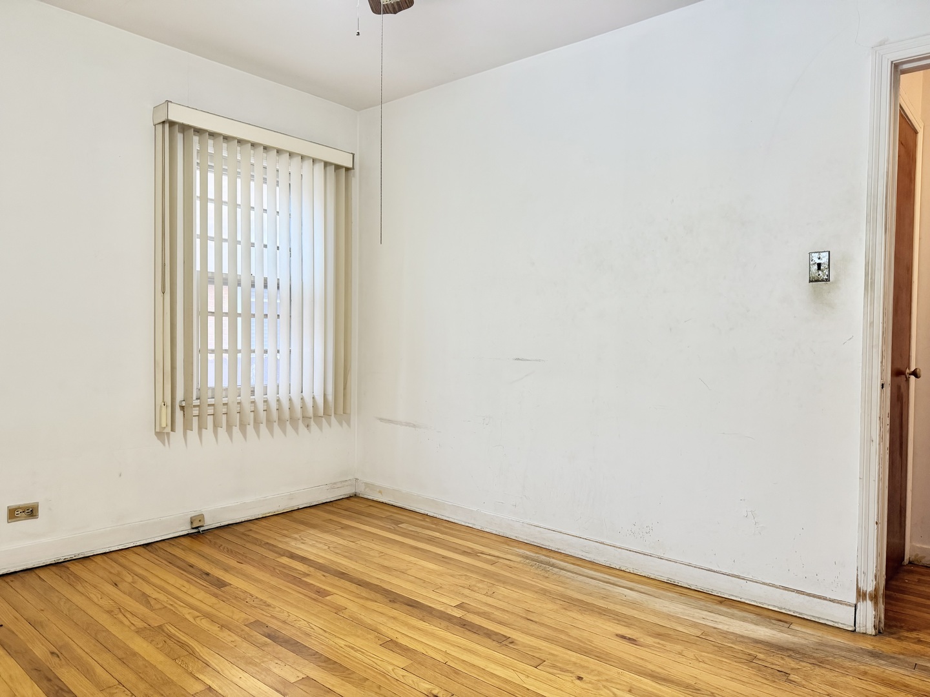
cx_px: 465
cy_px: 348
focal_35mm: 24
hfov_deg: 71.6
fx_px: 645
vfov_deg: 56.8
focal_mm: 6.76
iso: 160
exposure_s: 1/120
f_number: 1.78
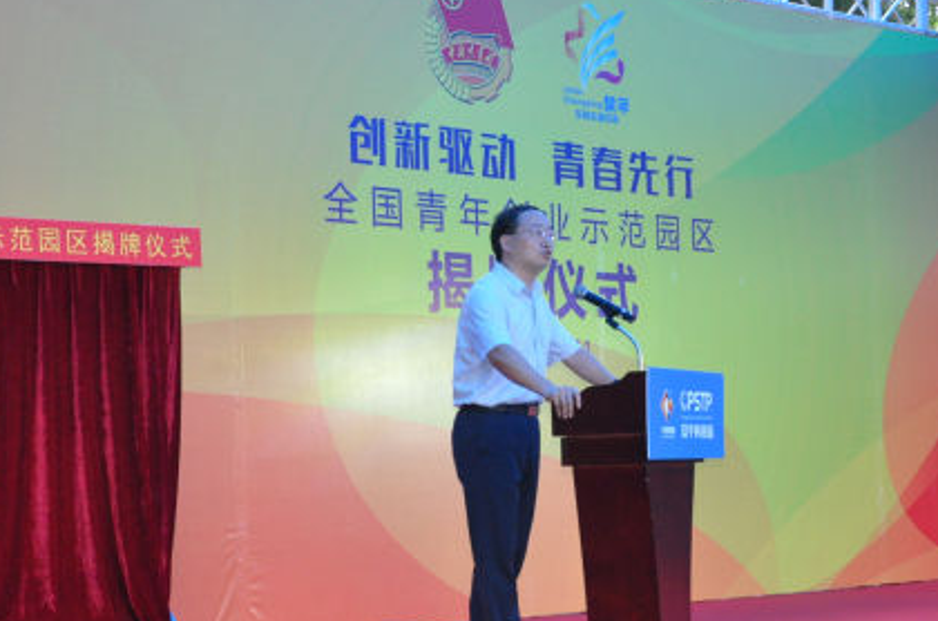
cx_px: 377
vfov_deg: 16.9
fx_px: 2080
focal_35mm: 80
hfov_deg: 25.4
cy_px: 415
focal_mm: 32
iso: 1600
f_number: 5
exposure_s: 1/50
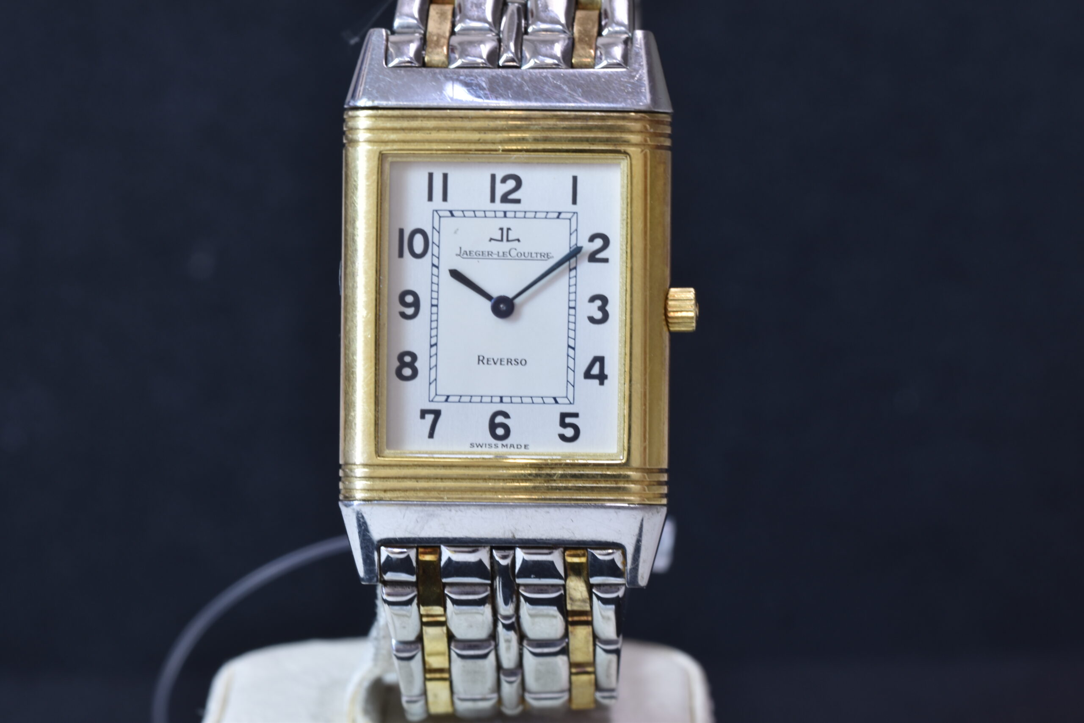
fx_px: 4065
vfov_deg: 10.2
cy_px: 362
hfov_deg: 15.2
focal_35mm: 135
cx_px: 542
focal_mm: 90
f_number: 14
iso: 100
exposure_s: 1/2.5
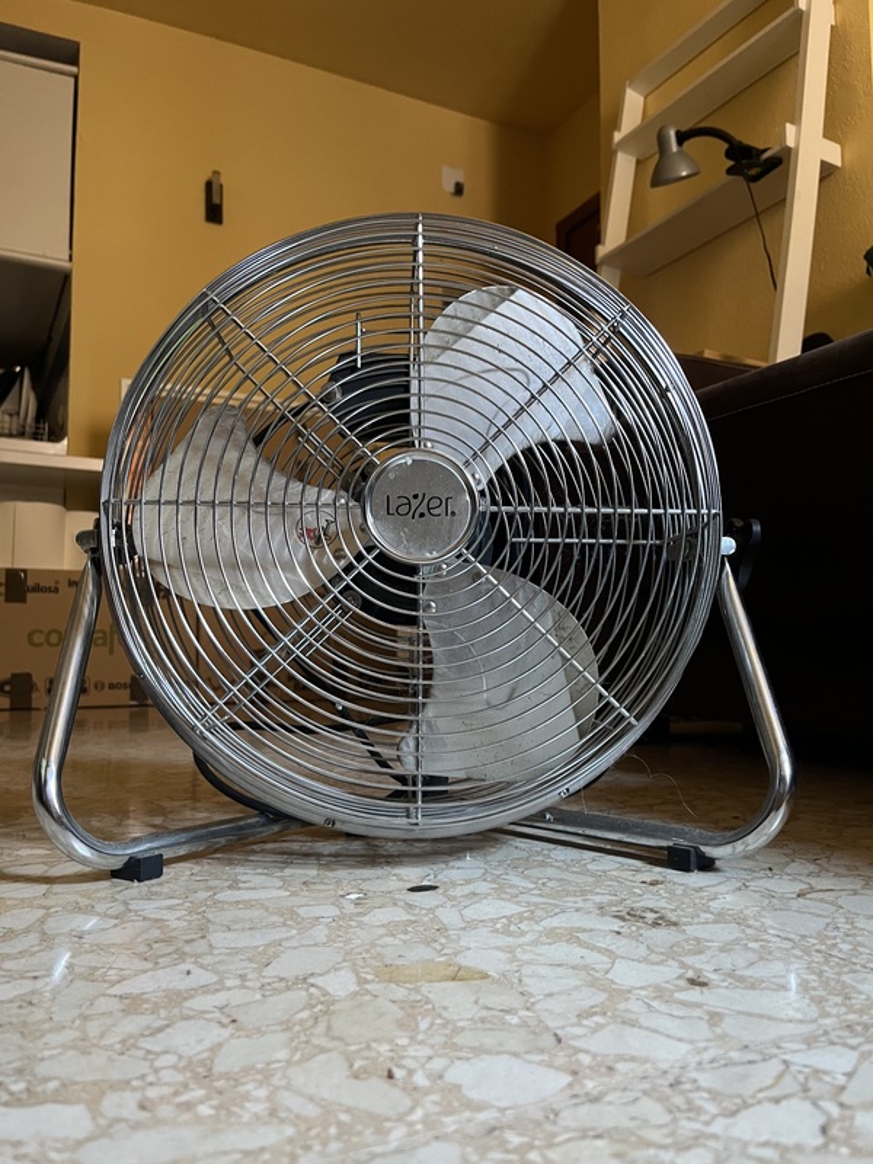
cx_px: 436
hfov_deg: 53.1
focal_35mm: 26
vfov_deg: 67.3
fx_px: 874
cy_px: 582
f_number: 1.6
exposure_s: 1/33
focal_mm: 5.1
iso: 400
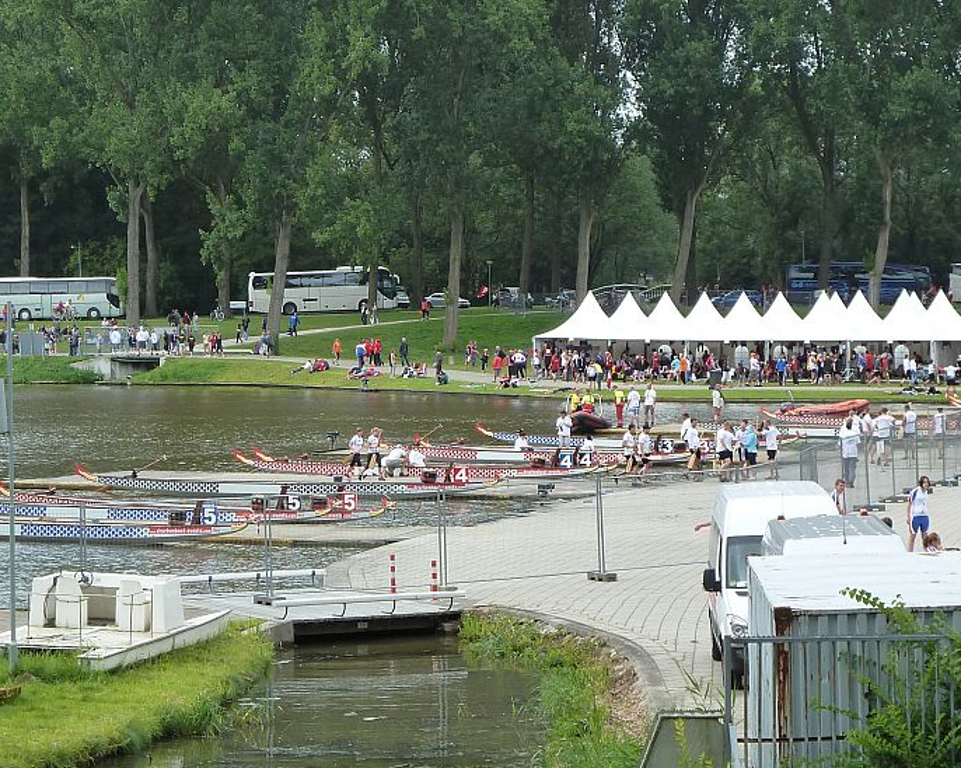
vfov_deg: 12.7
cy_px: 493
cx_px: 580
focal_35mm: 121
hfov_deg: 15.9
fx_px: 3440
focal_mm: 13.7
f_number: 4.2
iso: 125
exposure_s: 1/160
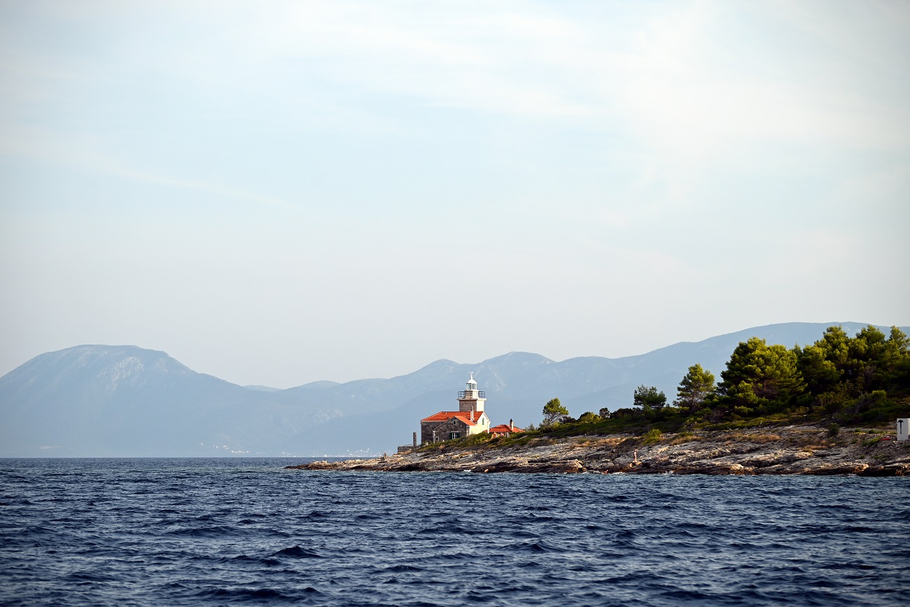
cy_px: 304
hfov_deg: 16.4
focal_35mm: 125
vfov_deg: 11.0
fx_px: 3160
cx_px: 455
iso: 100
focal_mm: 125
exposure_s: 1/500
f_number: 6.3
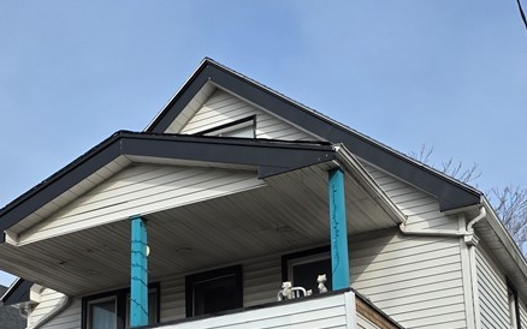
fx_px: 819
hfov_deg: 35.6
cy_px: 364
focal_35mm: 57
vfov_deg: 21.6
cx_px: 310
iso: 80
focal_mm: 6.3
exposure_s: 1/6809
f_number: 1.7
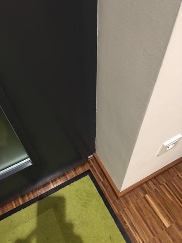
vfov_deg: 61.7
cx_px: 91
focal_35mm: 29
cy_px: 122
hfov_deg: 48.2
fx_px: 203
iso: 125
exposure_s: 1/8
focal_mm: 4.15
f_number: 2.2
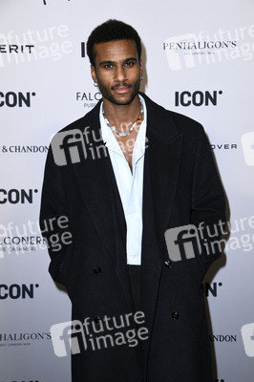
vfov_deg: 29.7
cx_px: 127
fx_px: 721
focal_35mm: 68
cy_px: 191
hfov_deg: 20.0
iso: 1000
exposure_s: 1/250
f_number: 5.6
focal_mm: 68
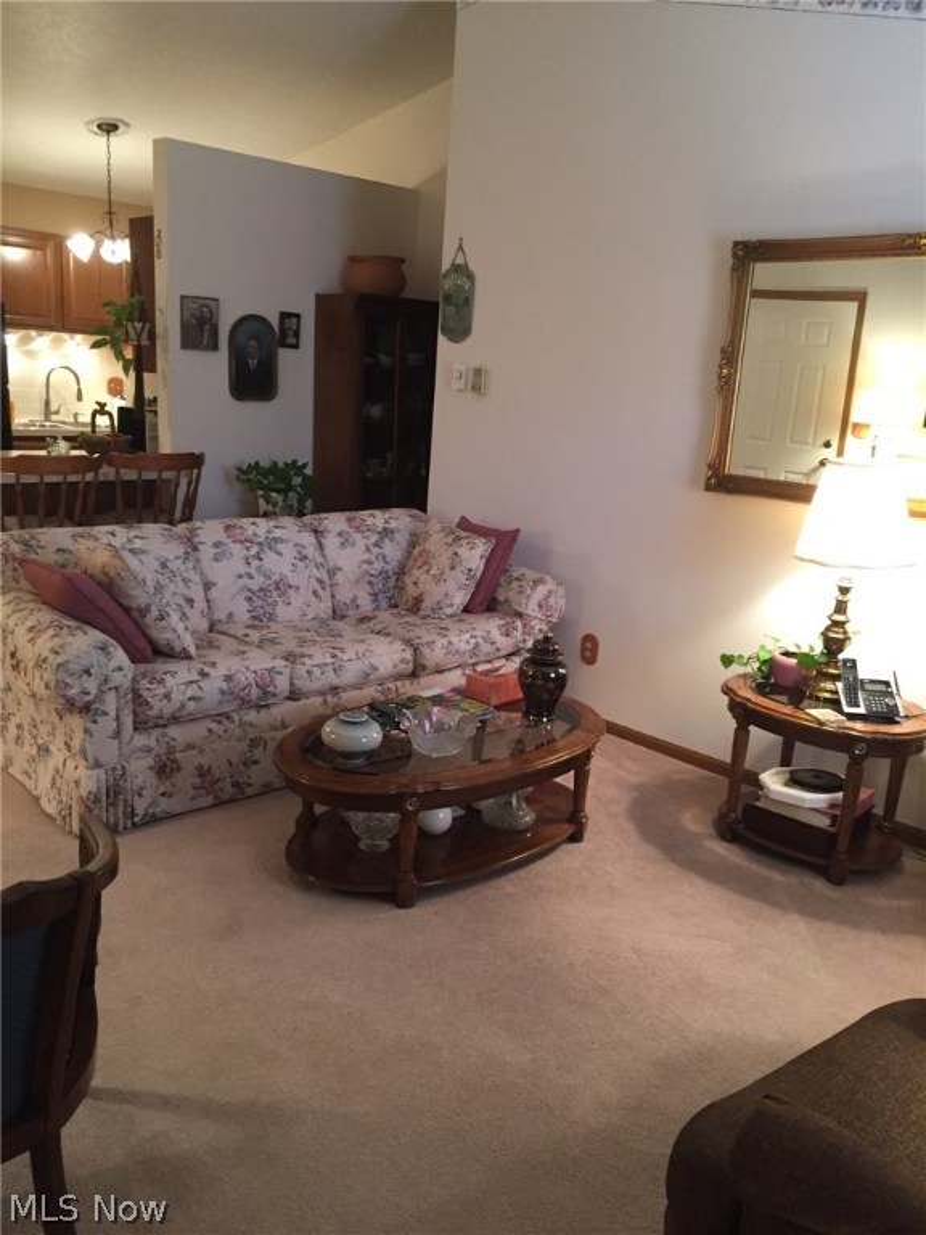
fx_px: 1034
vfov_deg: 61.7
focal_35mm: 29
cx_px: 463
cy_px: 618
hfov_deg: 48.2
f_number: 2.2
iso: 160
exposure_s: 1/30
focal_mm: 4.15
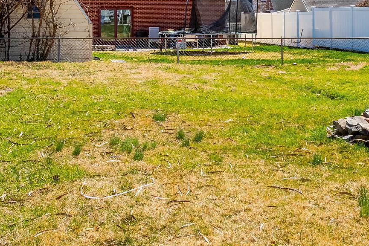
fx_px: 728
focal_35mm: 71
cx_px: 291
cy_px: 64
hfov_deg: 27.9
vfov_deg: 19.1
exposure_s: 1/640
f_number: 9
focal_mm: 20
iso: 200
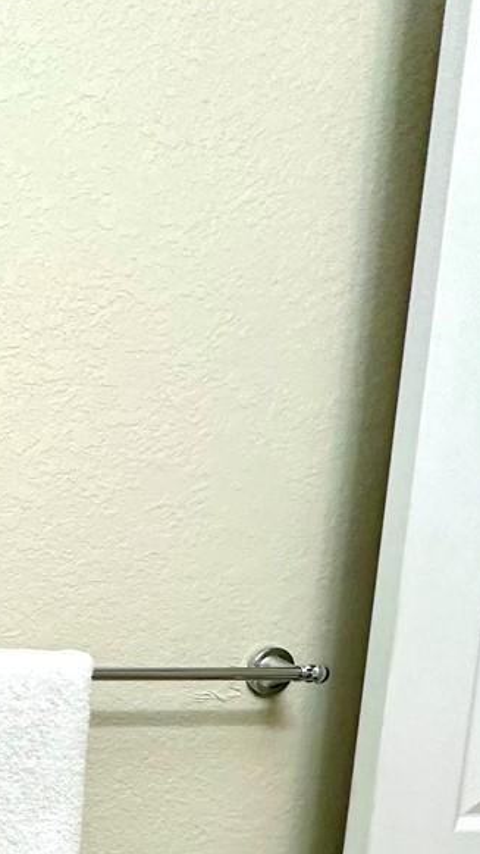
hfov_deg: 20.6
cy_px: 867
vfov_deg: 41.6
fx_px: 950
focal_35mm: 42
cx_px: -368
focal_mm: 2.22
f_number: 2.2
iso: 250
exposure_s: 1/60
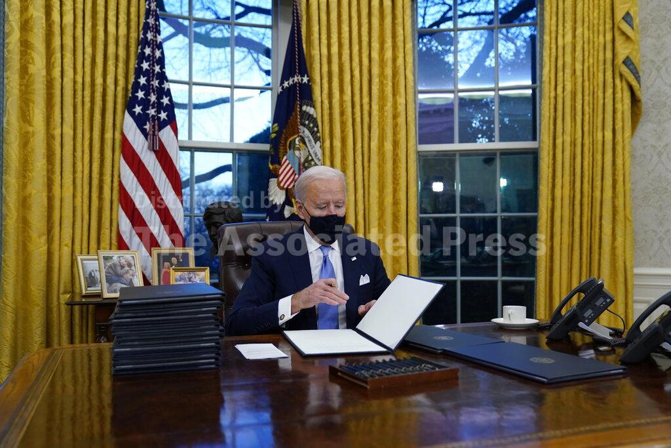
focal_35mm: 32
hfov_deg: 58.7
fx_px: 596
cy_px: 224
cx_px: 336
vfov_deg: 41.1
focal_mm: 32
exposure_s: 1/500
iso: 2000
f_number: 3.2
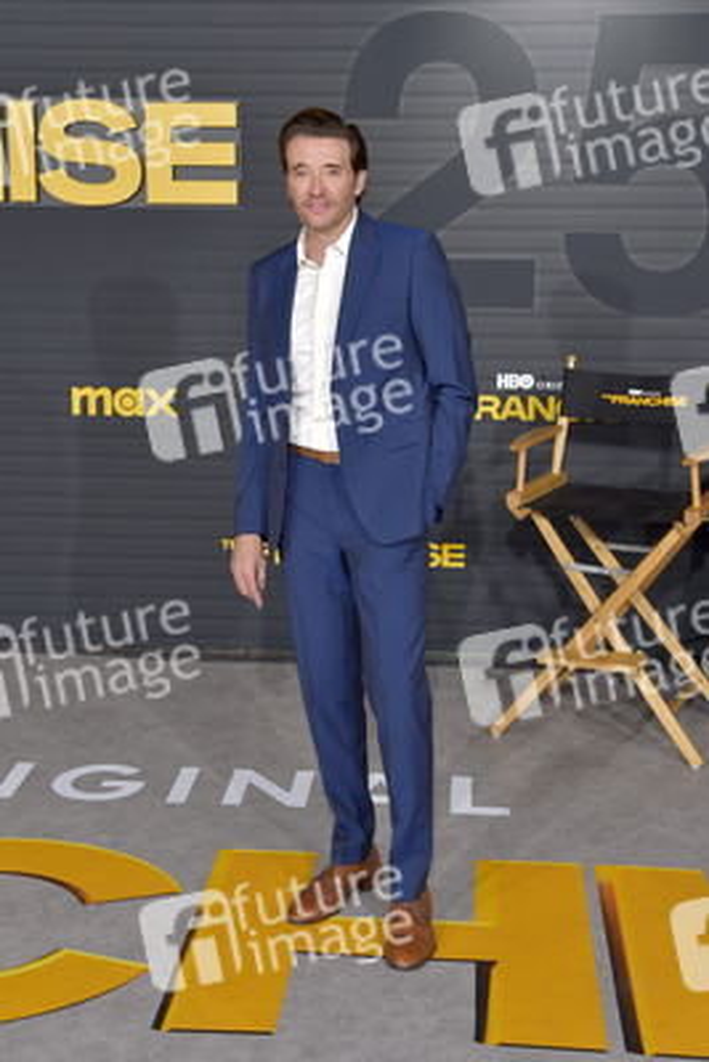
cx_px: 354
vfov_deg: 42.7
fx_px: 1358
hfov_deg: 29.3
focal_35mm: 46
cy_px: 531
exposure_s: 1/250
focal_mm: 46
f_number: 6.3
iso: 320
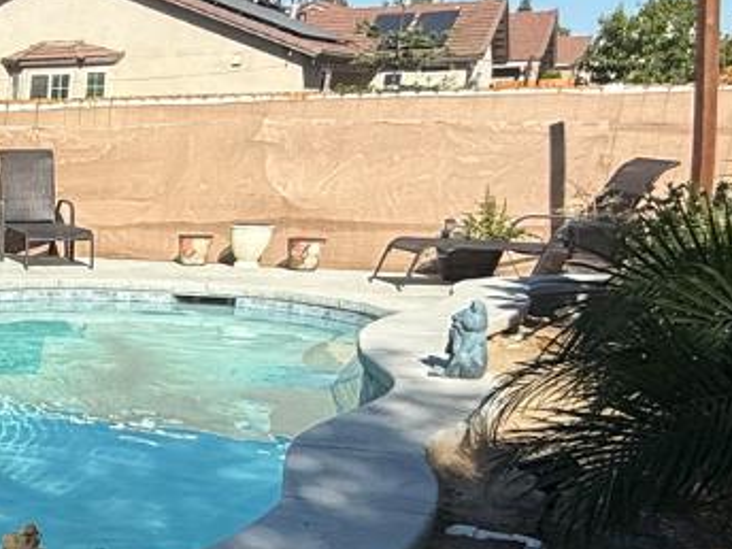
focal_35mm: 61
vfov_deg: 23.1
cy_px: 539
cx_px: -315
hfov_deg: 25.3
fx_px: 1290
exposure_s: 1/2611
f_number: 2.2
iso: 50
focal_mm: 2.22
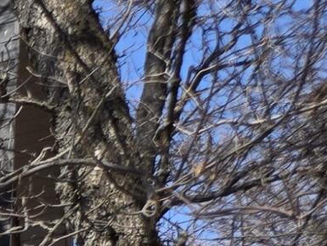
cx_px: -880
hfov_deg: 8.0
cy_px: 836
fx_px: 1691
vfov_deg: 7.1
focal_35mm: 179
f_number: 1.8
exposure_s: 1/1920
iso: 25
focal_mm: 5.4
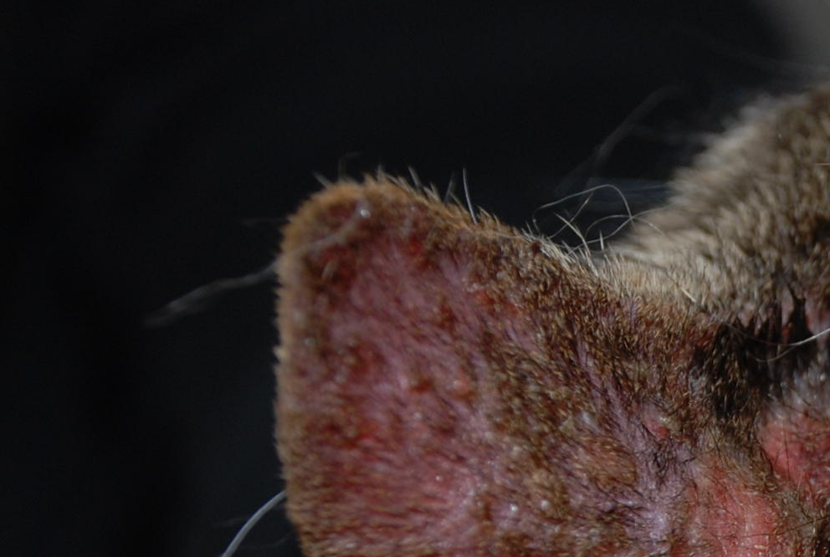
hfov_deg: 8.0
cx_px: 1090
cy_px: 501
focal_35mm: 254
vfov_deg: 5.4
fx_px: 5868
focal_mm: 58
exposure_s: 1/60
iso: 200
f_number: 5.3
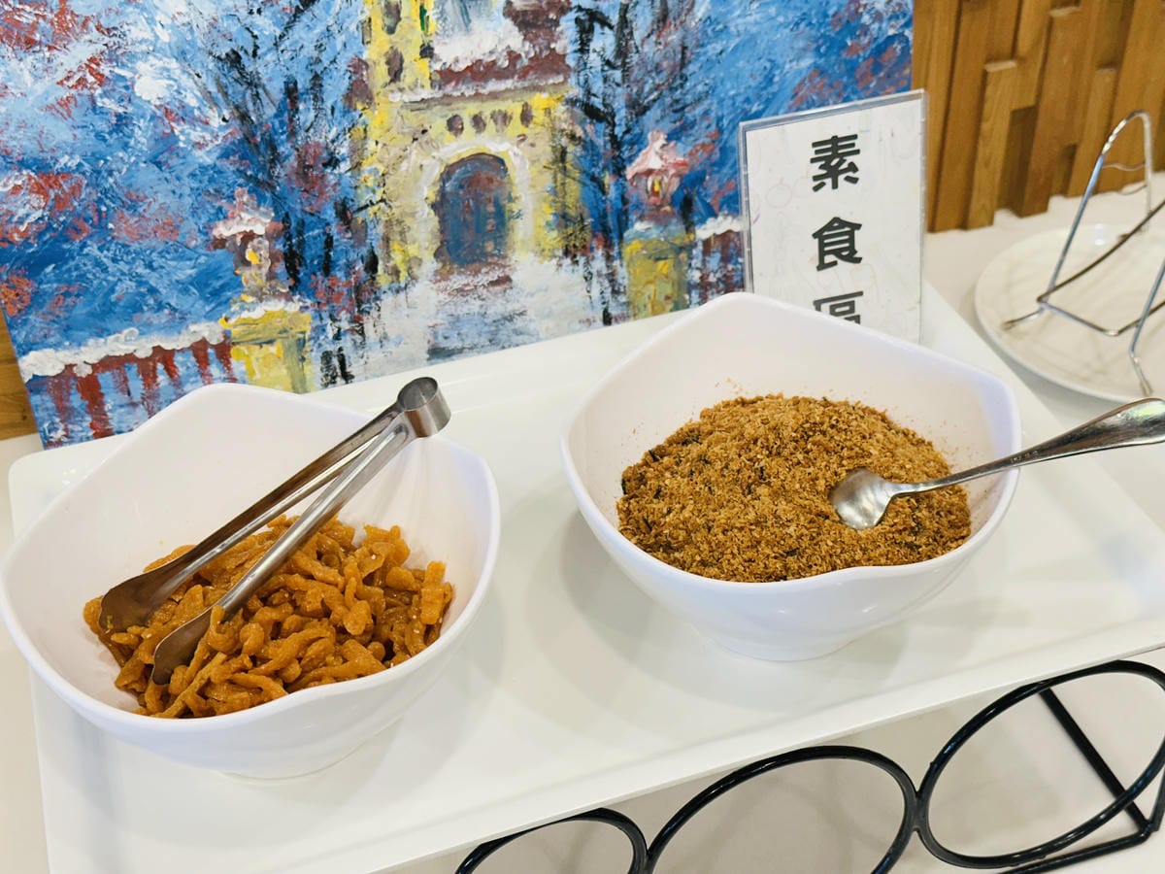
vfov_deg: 30.3
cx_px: 582
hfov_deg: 39.7
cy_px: 437
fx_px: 1615
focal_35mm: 48
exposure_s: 1/60
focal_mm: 6.86
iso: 64
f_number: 1.78
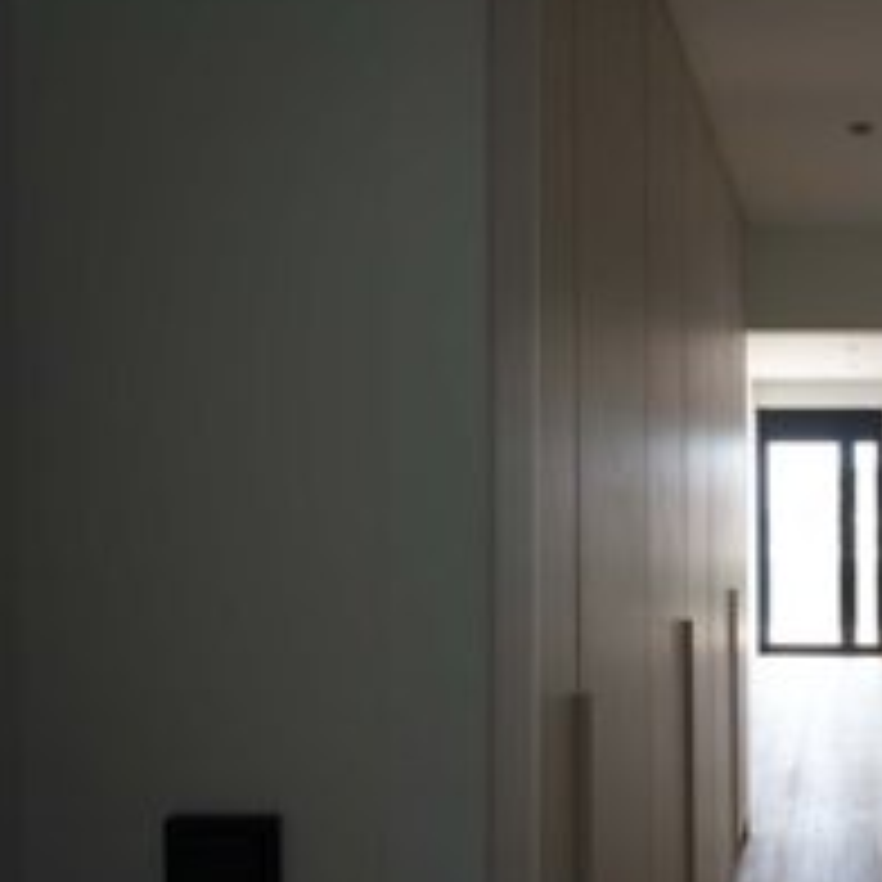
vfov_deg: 60.4
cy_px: 531
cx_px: 896
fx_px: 749
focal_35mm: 26
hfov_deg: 49.0
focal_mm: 10
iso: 100
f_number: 5.6
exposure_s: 1/30
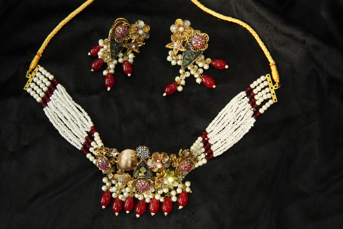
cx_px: 172
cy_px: 114
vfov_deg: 29.9
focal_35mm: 45
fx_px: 429
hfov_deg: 43.6
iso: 2000
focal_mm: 30
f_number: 8
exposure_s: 1/80
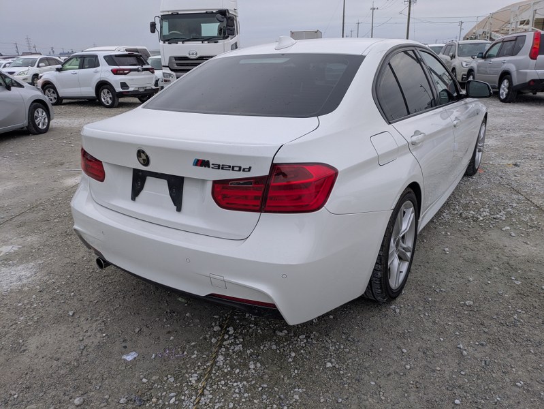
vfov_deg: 54.9
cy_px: 204
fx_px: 393
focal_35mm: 25
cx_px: 272
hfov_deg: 69.4
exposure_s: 1/100
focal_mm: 5.43
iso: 103
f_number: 1.89
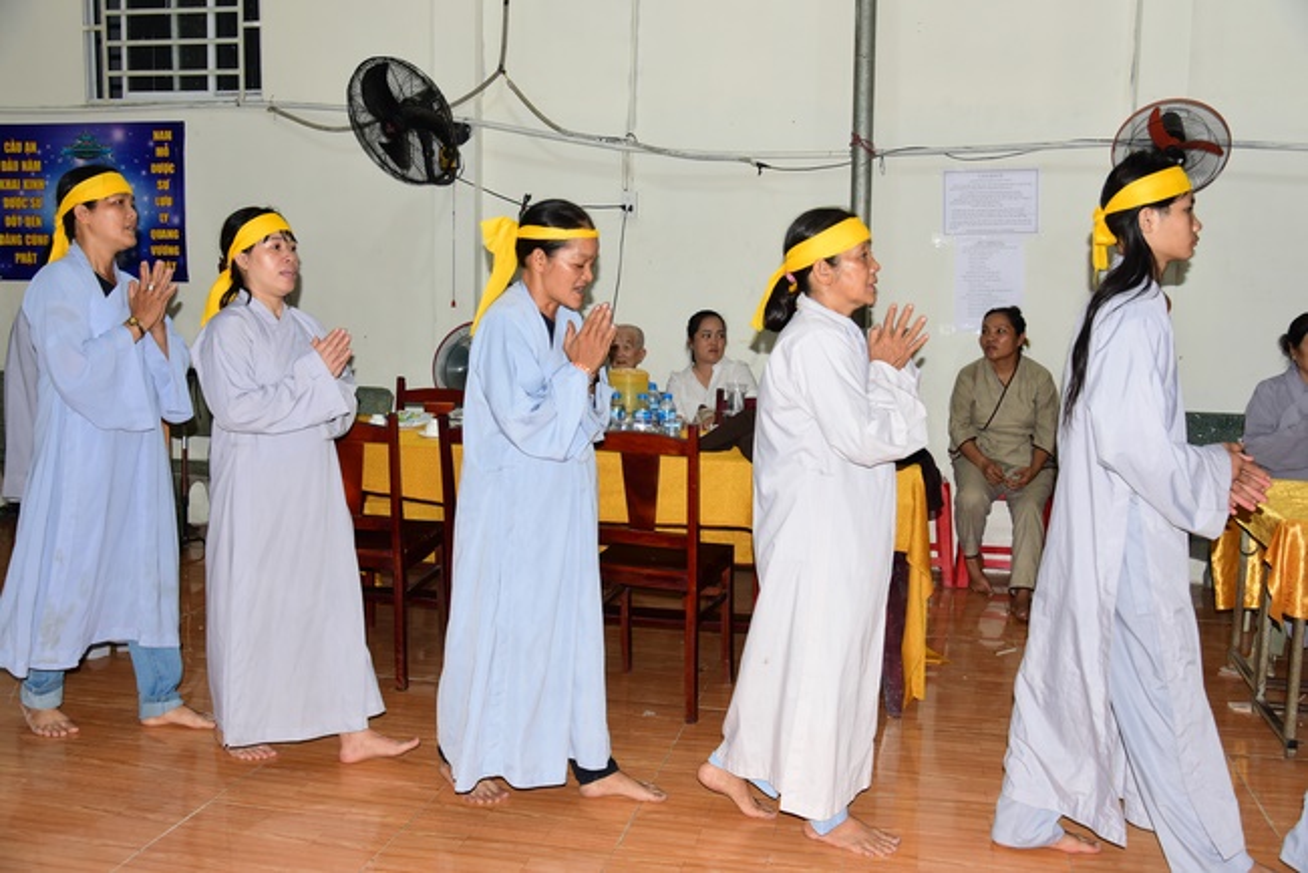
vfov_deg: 38.9
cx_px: 654
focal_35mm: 34
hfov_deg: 55.8
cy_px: 436
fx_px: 1236
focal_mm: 34
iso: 640
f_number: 5
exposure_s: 1/80
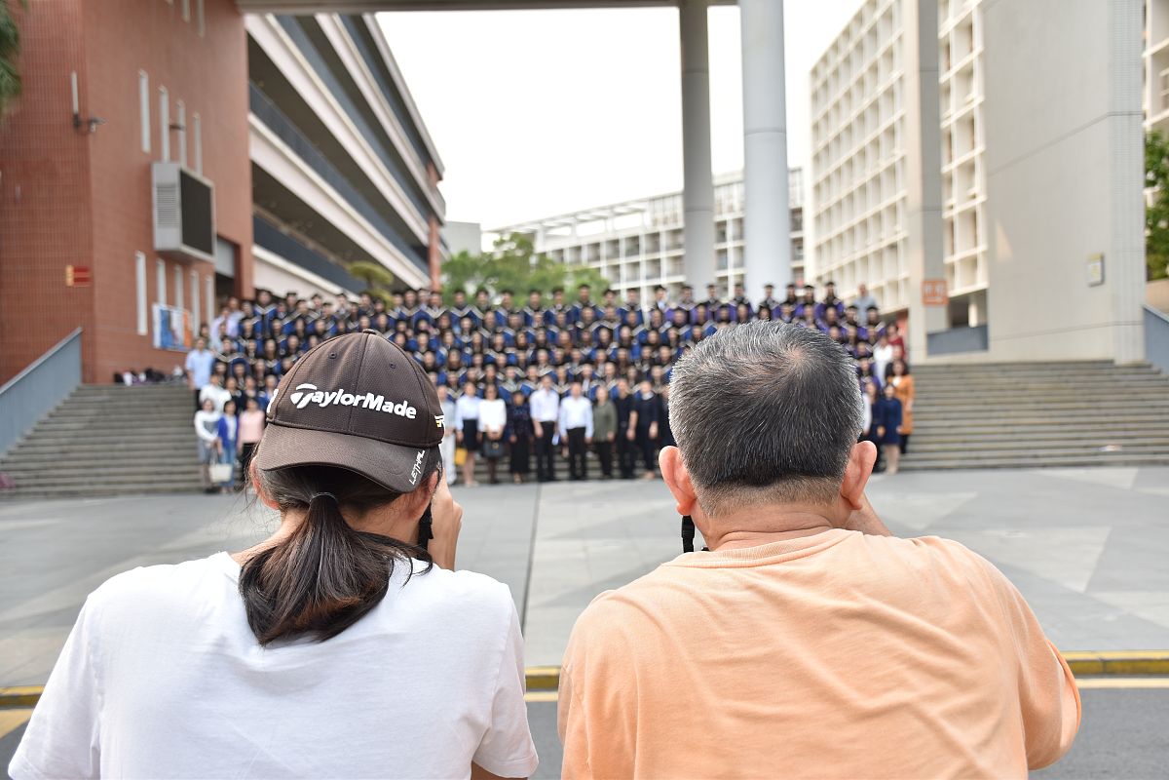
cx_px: 584
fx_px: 1266
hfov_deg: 49.6
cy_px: 390
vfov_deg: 34.2
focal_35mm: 39
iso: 100
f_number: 3.8
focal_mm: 26
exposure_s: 1/320
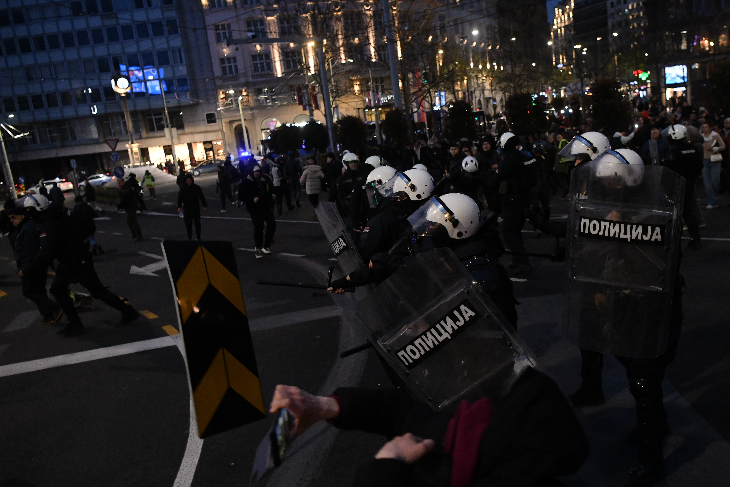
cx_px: 461
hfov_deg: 55.1
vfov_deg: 38.8
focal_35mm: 34
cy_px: 283
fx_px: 689
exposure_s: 1/320
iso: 3200
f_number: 3.2
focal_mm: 24
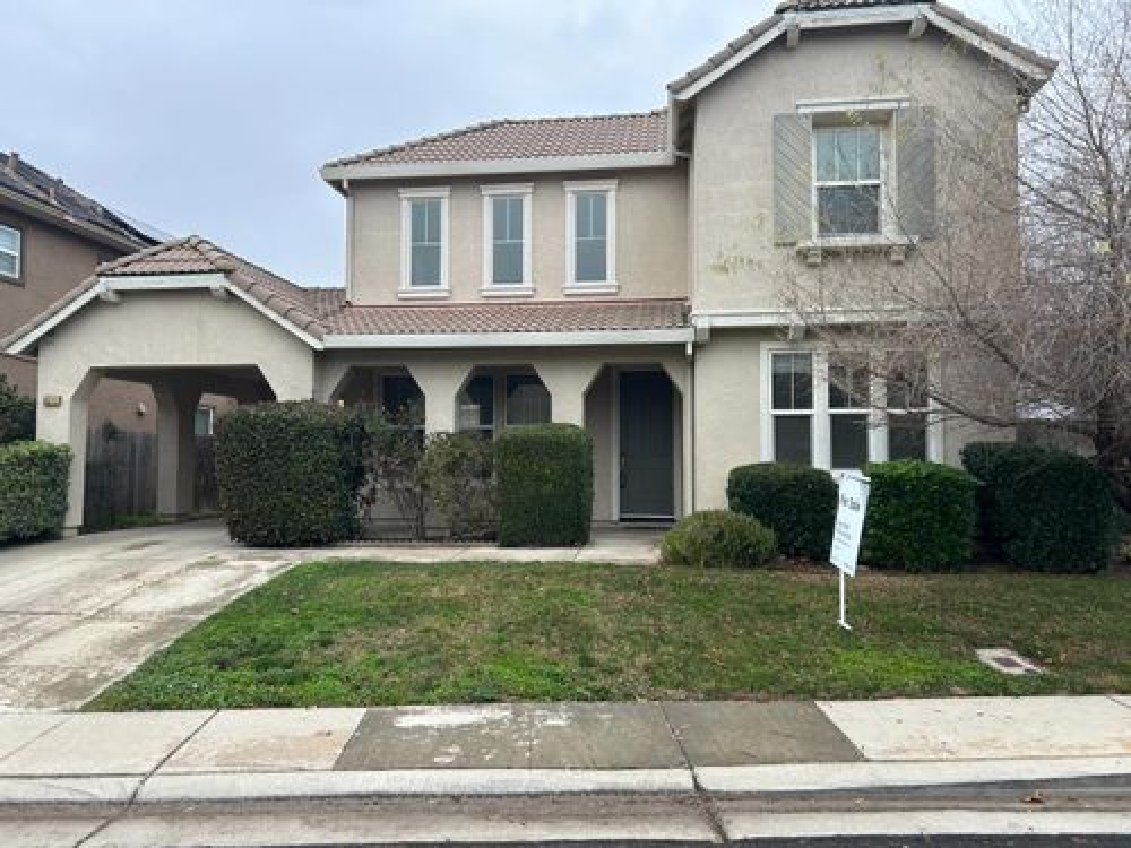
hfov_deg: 67.3
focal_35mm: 26
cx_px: 566
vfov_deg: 53.1
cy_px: 424
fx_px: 849
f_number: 1.5
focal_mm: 5.7
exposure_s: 1/448
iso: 50
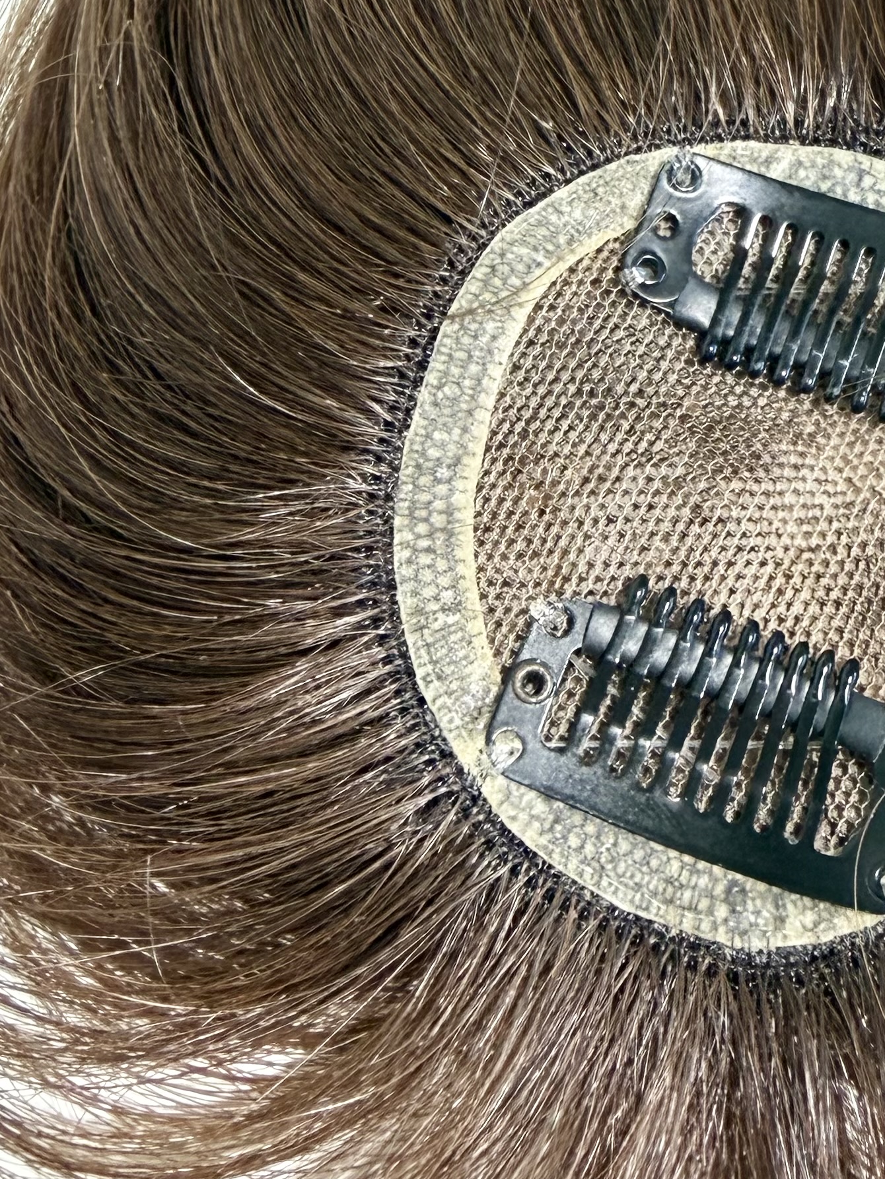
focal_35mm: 44
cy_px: 382
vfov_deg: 42.3
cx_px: 705
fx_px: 1500
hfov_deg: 32.0
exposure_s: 1/100
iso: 320
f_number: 2.2
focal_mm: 2.22
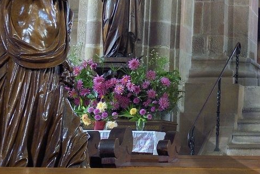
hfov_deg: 18.0
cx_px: 338
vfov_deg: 12.7
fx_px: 765
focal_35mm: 106
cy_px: -10
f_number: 13
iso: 1250
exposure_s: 1.3
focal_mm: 32
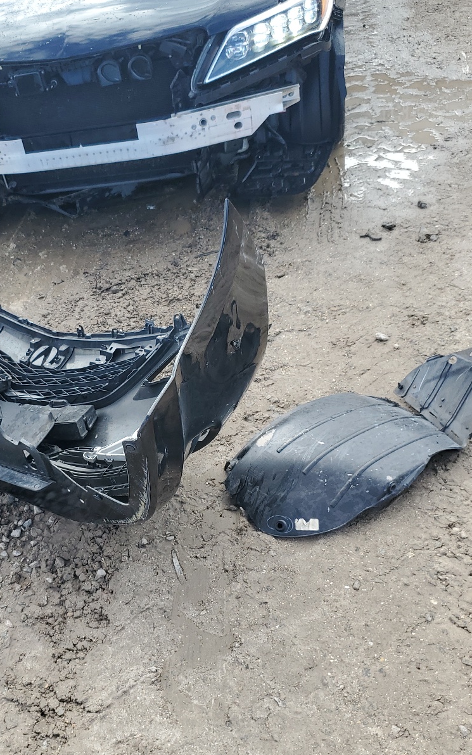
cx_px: 107
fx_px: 762
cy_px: 377
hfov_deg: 33.6
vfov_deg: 52.7
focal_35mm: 37
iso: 50
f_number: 1.5
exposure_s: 1/714
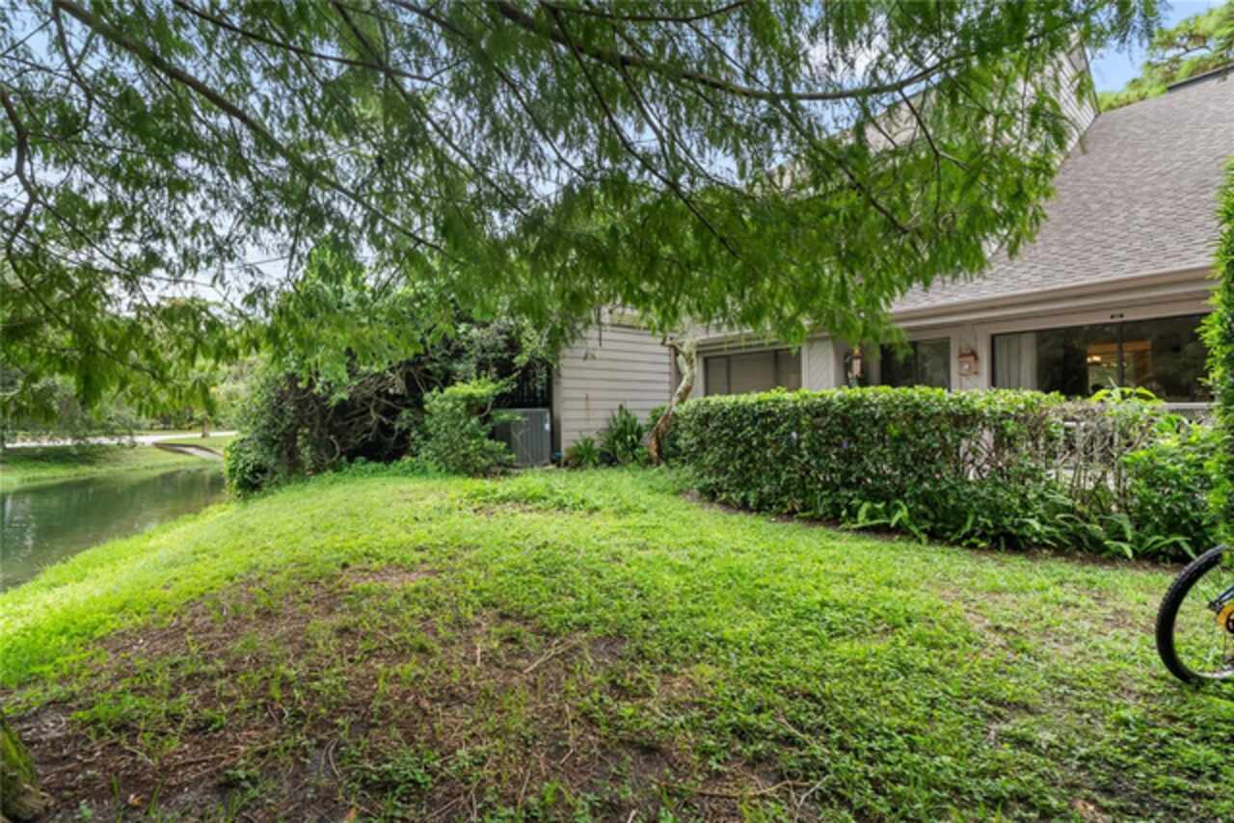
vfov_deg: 73.8
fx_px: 549
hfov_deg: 96.7
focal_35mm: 16
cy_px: 412
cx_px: 617
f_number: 8
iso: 1000
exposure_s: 1/200
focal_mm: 16
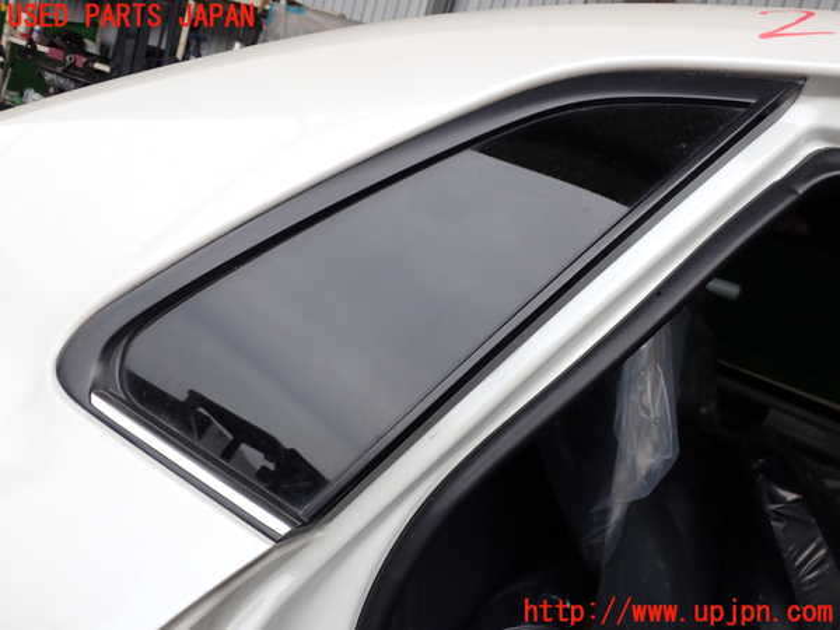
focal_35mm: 30
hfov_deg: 60.0
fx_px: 728
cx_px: 420
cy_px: 315
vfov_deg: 46.8
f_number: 3.2
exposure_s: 1/80
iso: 100
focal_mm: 5.4
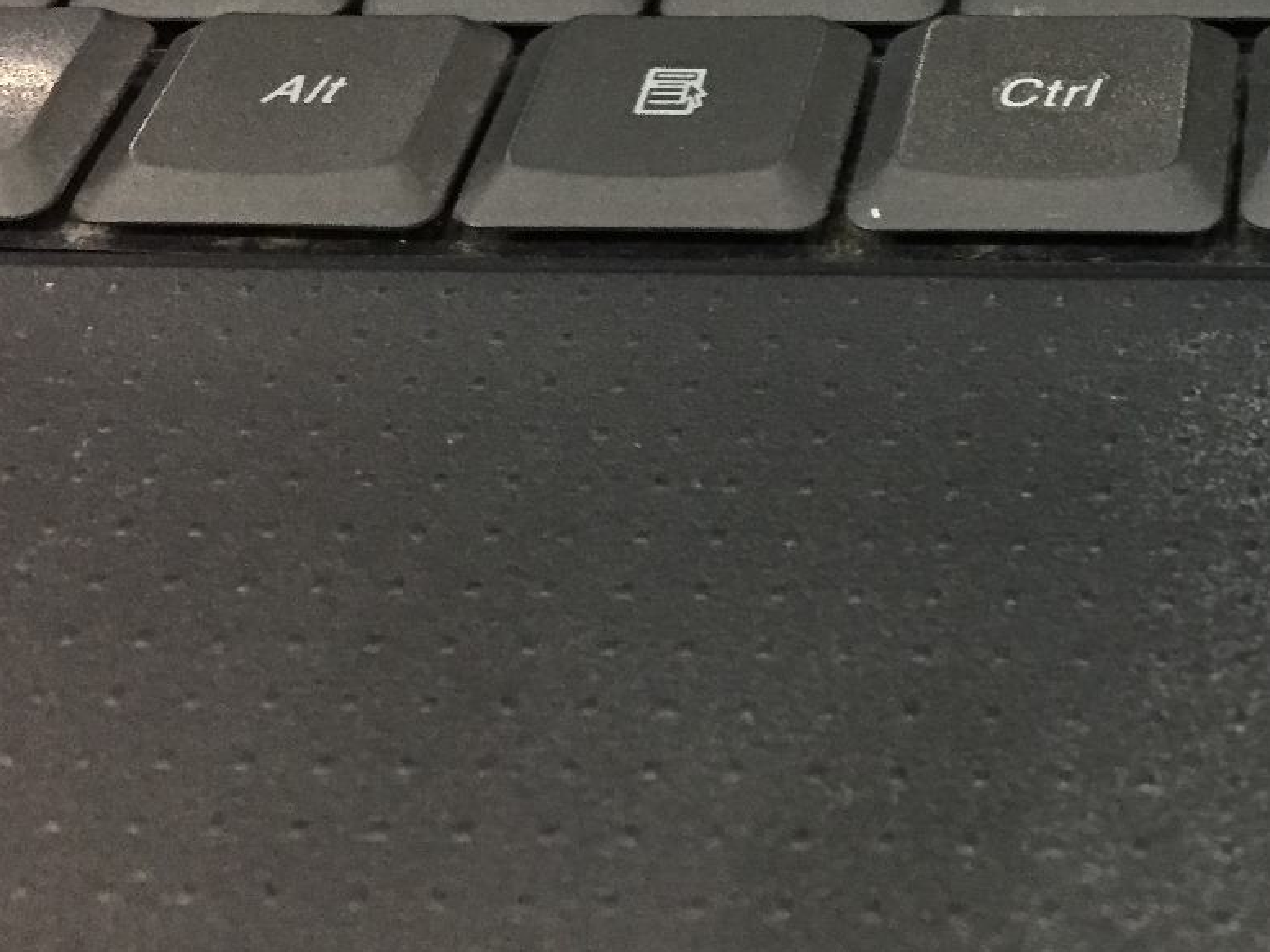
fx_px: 2238
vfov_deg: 23.8
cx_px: 1241
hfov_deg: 29.8
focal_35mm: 61
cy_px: 258
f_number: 2.2
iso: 250
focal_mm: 4.15
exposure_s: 1/25
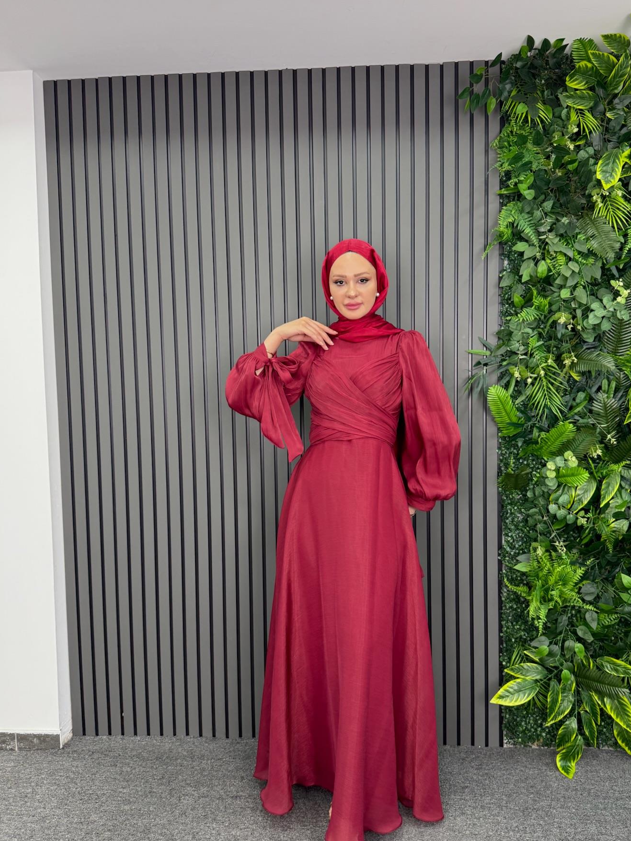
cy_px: 434
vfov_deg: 63.4
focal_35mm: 28
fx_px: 680
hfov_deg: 49.7
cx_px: 349
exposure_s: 1/50
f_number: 1.78
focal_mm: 6.76
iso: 160
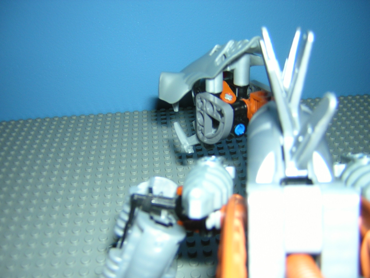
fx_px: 385
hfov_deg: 51.4
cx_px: 185
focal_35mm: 36
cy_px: 139
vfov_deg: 39.7
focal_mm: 4.7
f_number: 2.6
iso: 100
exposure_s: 1/60.1
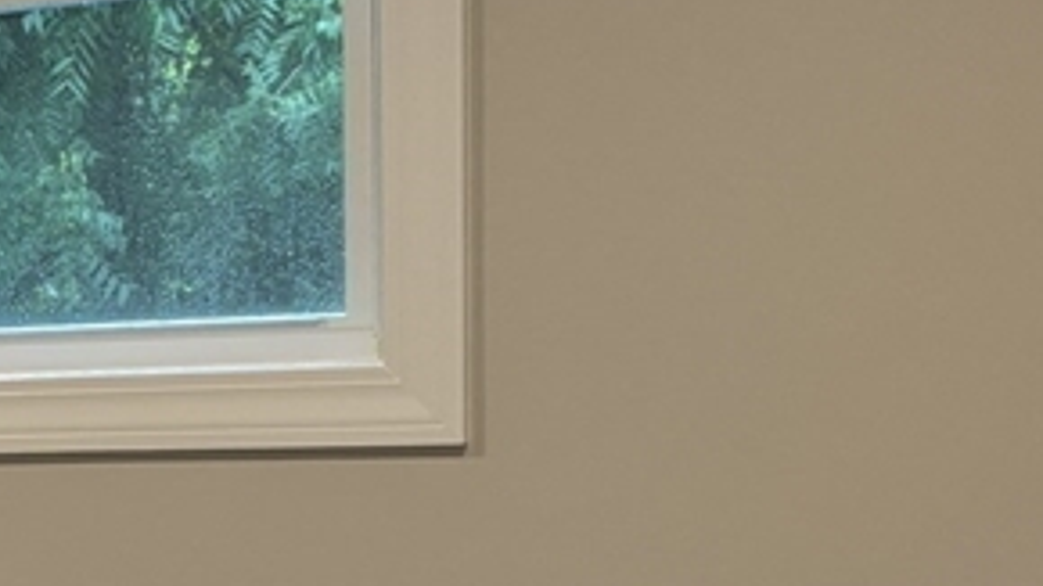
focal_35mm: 100
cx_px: -518
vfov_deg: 11.9
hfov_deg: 18.8
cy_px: 669
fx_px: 2765
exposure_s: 1/60
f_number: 1.6
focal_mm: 5.96
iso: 125
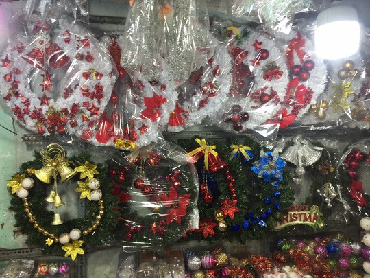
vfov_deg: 48.2
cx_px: 185
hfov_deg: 61.7
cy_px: 139
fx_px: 310
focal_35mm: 29
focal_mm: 4.15
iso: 40
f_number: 2.2
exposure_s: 1/50
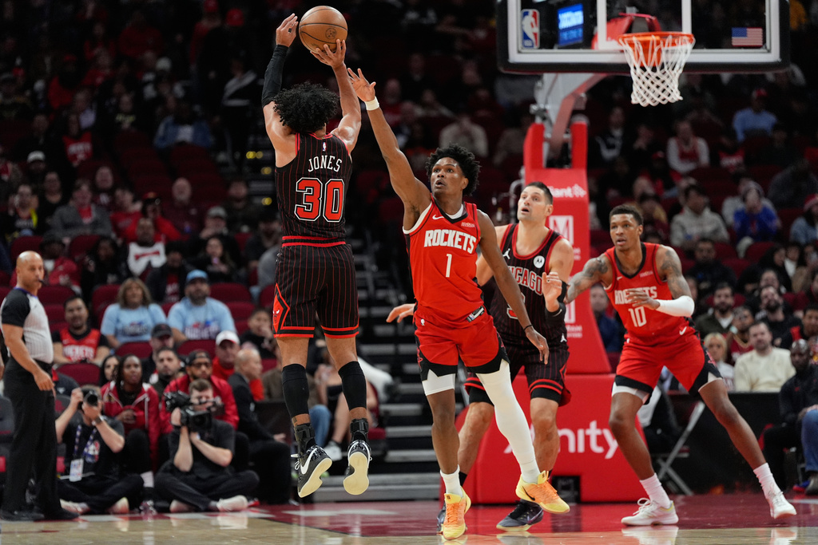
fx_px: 4545
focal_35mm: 200
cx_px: 409
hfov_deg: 10.3
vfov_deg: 6.9
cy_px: 272
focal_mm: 200
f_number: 2.8
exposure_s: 1/2000
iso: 3200
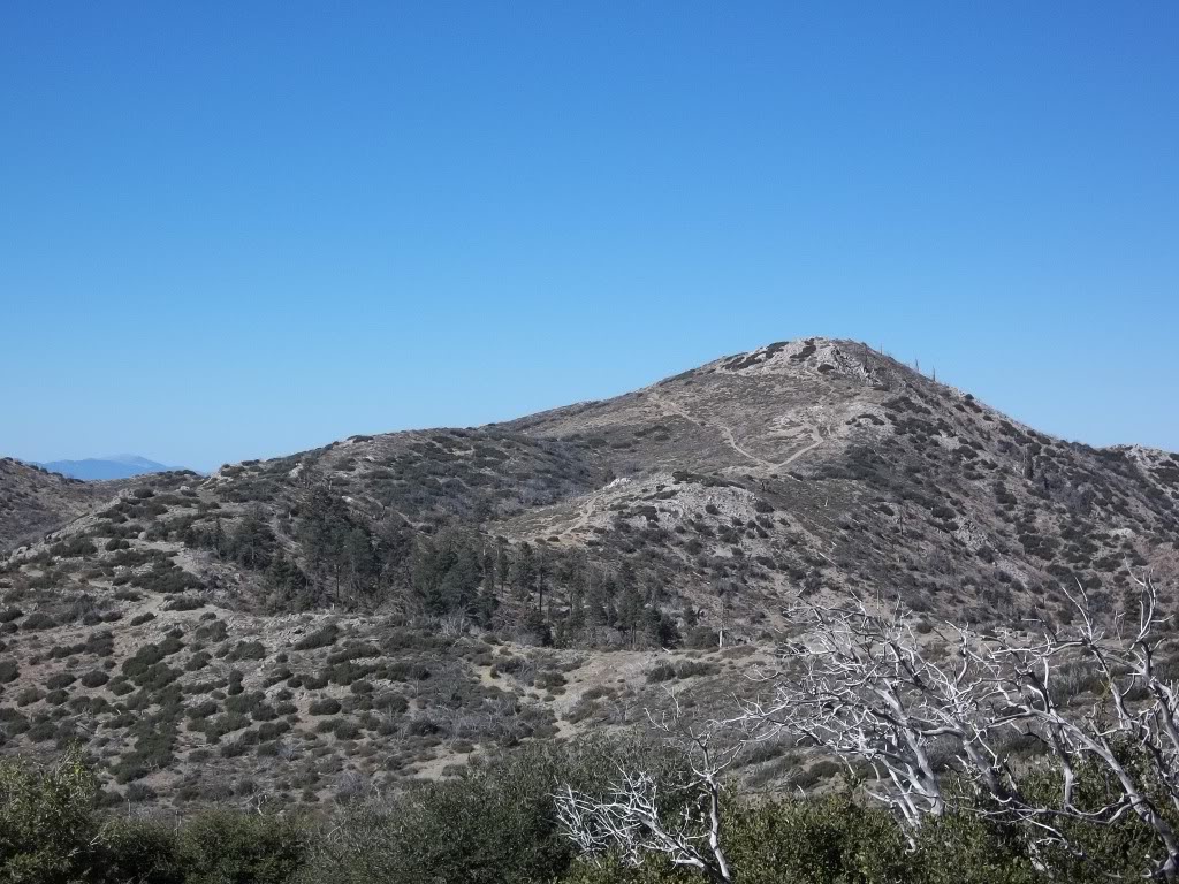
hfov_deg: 25.7
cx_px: 590
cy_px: 442
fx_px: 2589
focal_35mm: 76
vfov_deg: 19.4
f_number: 4.6
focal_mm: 13.7
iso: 64
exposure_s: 1/800
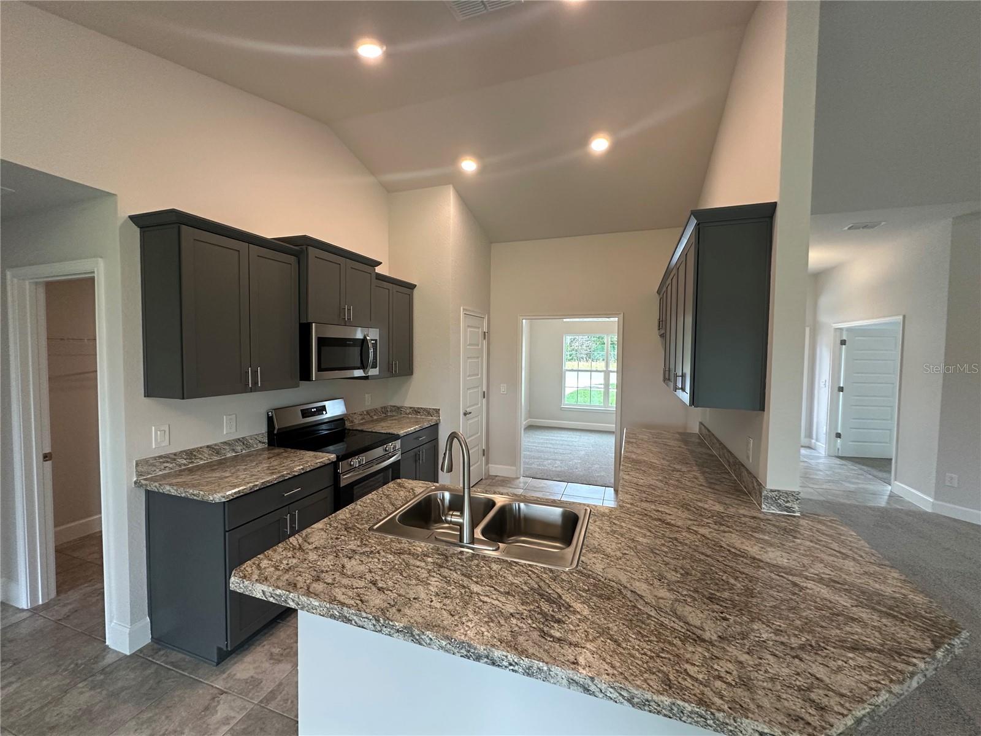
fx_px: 397
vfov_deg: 85.7
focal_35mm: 14
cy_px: 368
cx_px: 490
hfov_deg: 102.1
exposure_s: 1/120
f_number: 2.2
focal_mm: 2.22
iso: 250
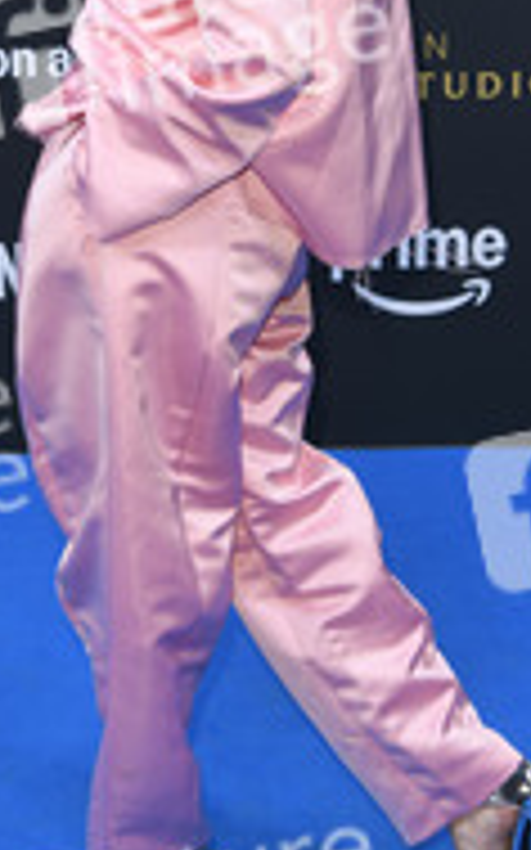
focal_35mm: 82
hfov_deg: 15.9
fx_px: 1900
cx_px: 288
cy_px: 261
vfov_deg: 25.1
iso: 400
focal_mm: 38
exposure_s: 1/400
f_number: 4
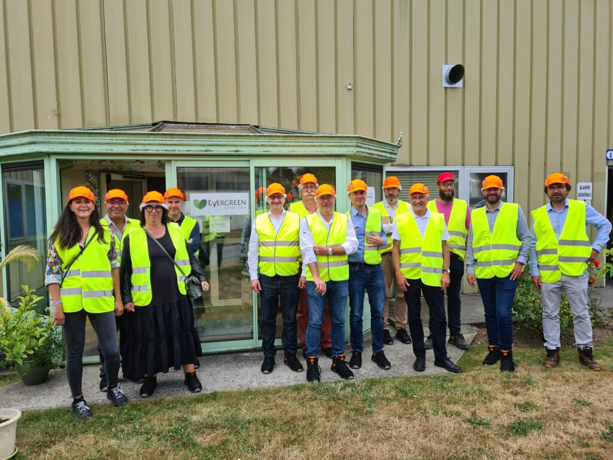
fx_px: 460
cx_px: 306
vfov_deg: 53.1
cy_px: 230
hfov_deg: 67.3
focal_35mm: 26
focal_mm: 5.4
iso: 50
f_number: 1.8
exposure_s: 1/1268
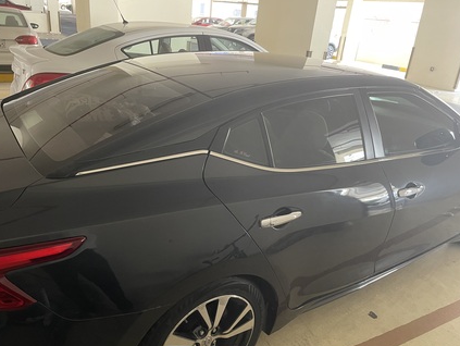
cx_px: 216
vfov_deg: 51.4
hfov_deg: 65.2
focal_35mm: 27
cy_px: 180
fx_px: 359
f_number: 1.6
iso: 500
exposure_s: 1/43
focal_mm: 5.1
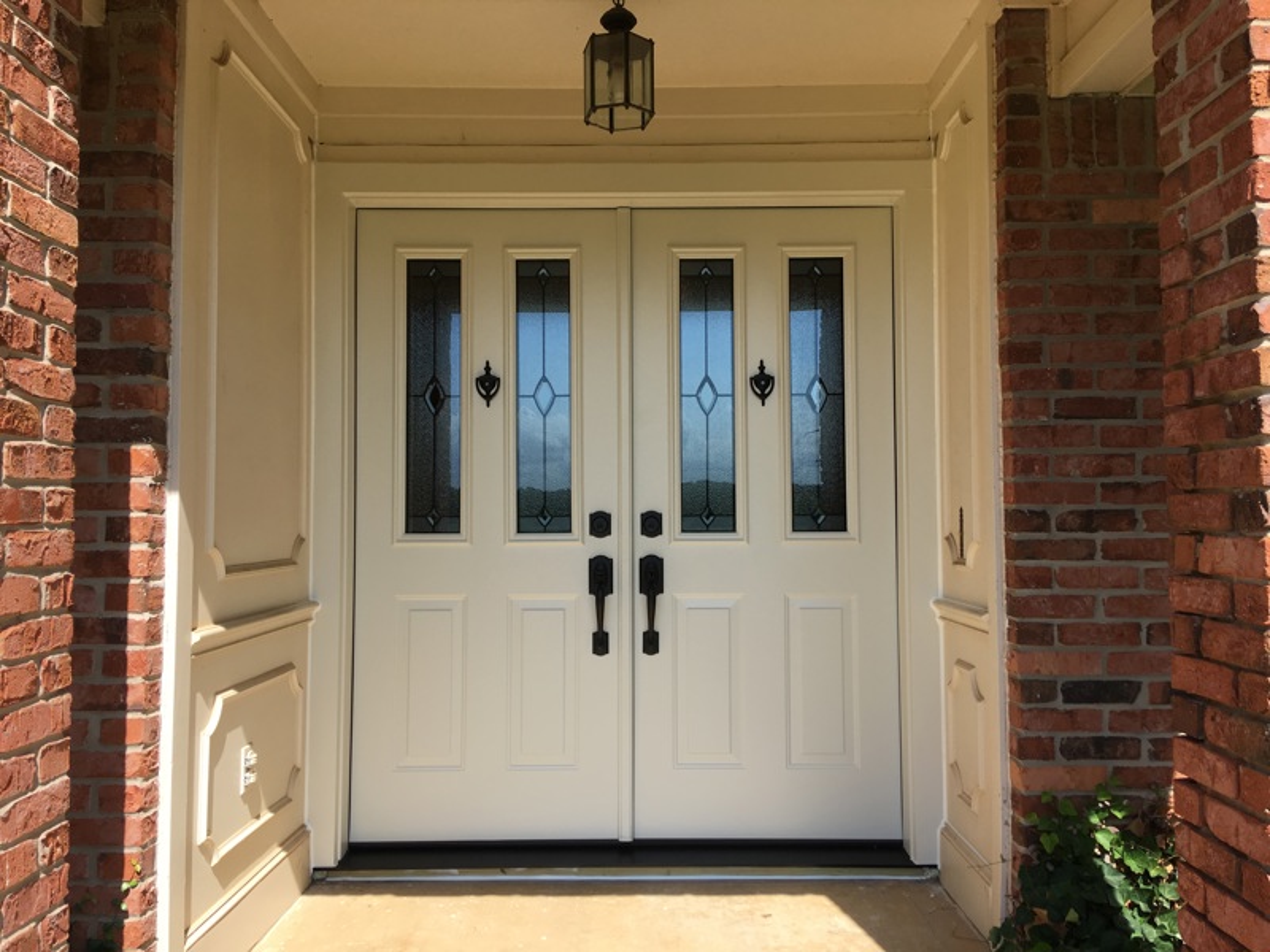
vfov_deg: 48.2
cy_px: 476
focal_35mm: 29
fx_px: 1064
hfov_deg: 61.7
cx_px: 635
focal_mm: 4.15
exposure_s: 1/916
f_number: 2.2
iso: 25
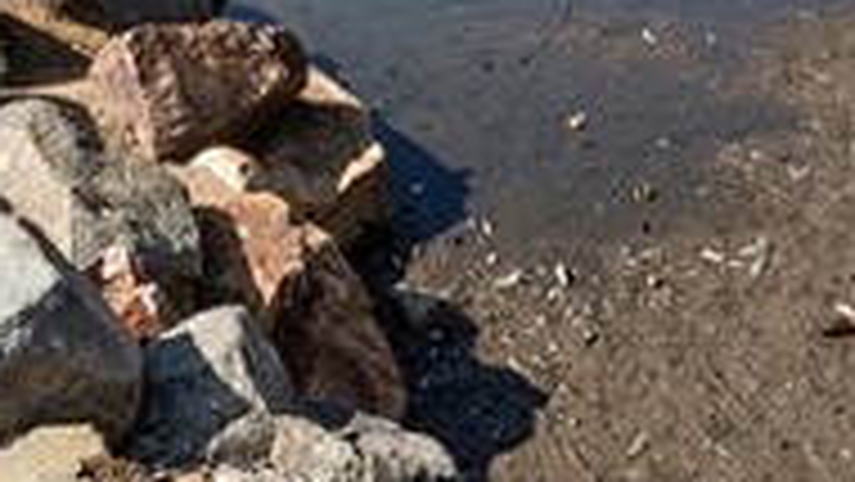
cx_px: 608
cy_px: -750
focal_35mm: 79
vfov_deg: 11.8
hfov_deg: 26.6
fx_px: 1792
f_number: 22
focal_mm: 14
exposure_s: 1/200
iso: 500
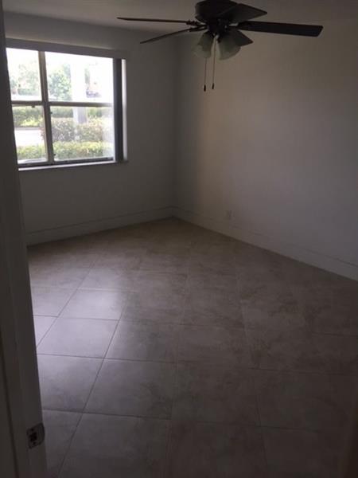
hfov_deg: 48.2
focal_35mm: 29
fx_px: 400
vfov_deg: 61.7
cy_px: 239
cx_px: 179
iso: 32
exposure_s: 1/30
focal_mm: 4.15
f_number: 2.2
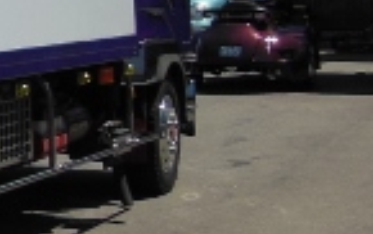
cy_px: -93
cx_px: -422
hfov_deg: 11.5
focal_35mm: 159
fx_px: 1618
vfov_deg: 8.1
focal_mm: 6
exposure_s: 1/1500
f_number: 3.9
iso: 125
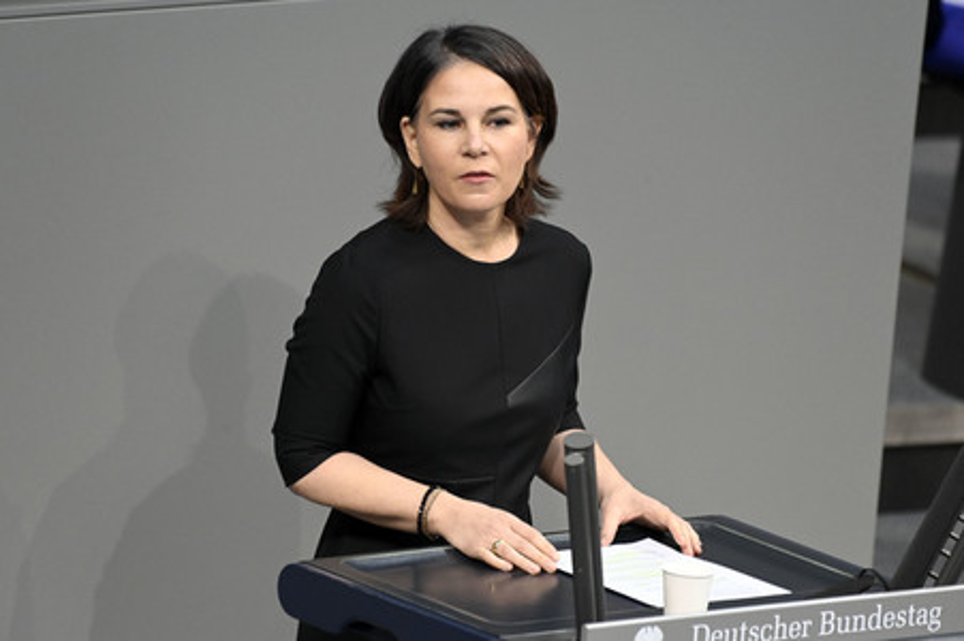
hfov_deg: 4.7
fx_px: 11773
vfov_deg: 3.1
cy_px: 320
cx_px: 482
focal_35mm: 440
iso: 8000
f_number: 5.6
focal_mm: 440
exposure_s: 1/200
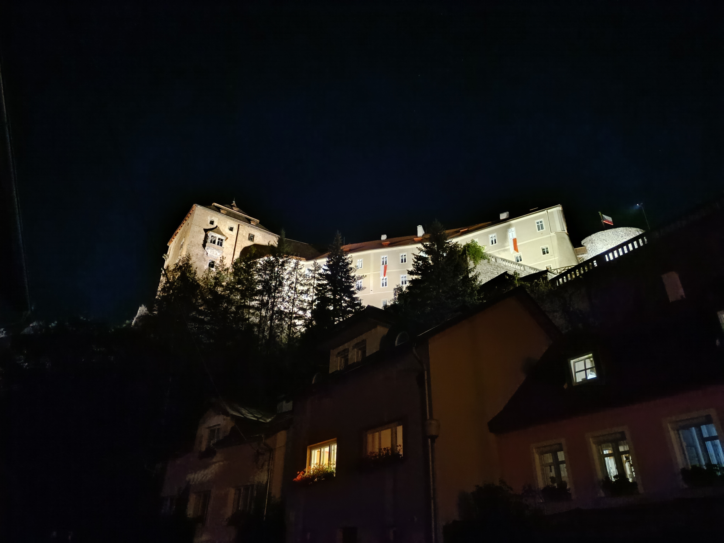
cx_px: 362
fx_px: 502
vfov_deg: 56.8
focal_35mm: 24
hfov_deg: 71.6
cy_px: 272
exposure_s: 1/14.3
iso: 2356
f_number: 1.88
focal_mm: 5.59
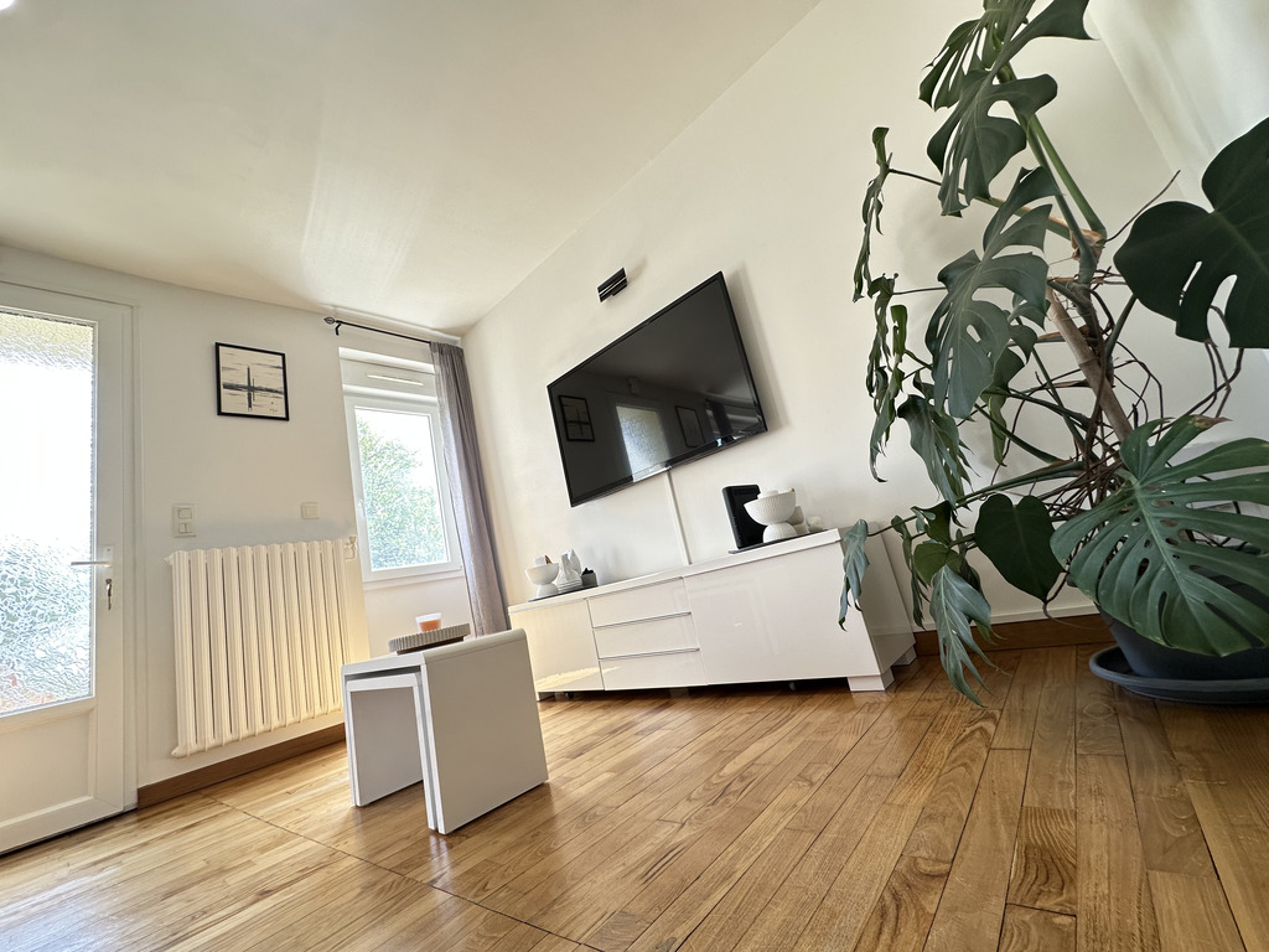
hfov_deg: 102.1
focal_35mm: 14
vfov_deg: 85.7
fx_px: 513
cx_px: 634
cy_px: 476
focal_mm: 2.22
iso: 100
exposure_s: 1/99
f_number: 2.2
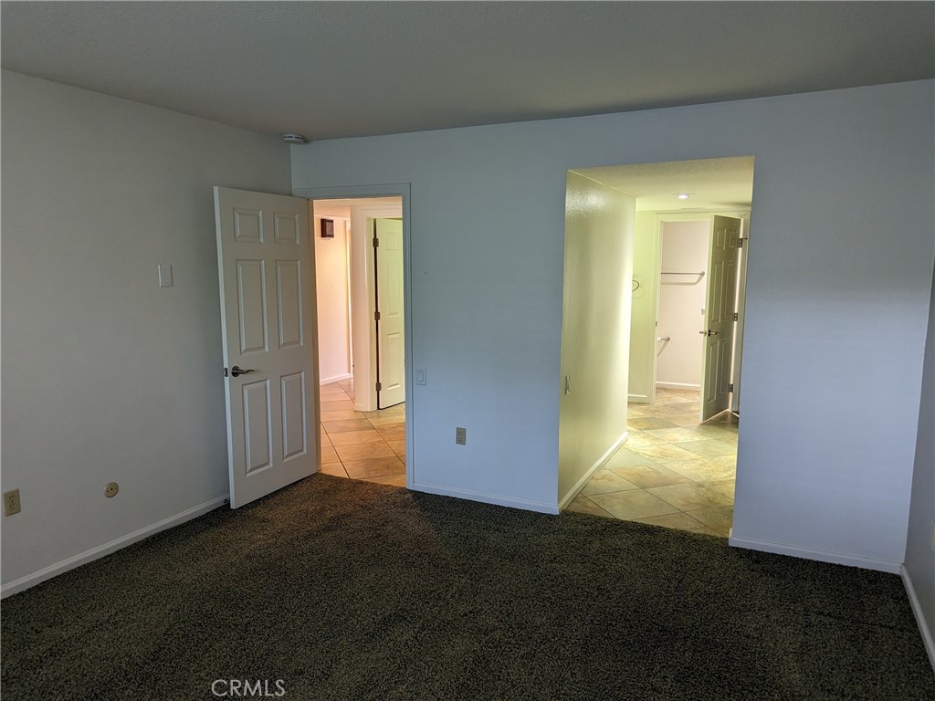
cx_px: 468
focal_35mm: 24
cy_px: 350
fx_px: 648
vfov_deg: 56.8
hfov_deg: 71.6
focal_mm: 6.81
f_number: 1.85
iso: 76
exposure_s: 1/24
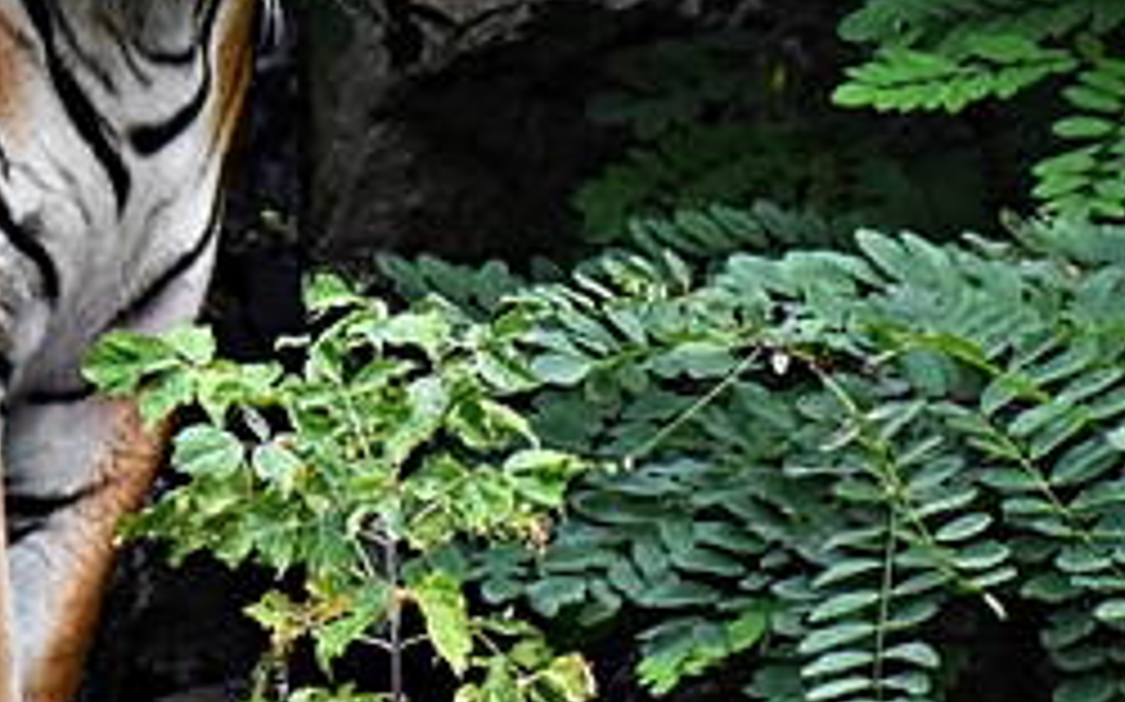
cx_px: -99
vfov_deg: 1.5
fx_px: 26877
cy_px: 70
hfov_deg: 2.4
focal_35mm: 877
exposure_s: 1/500
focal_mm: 140
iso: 3600
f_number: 5.6
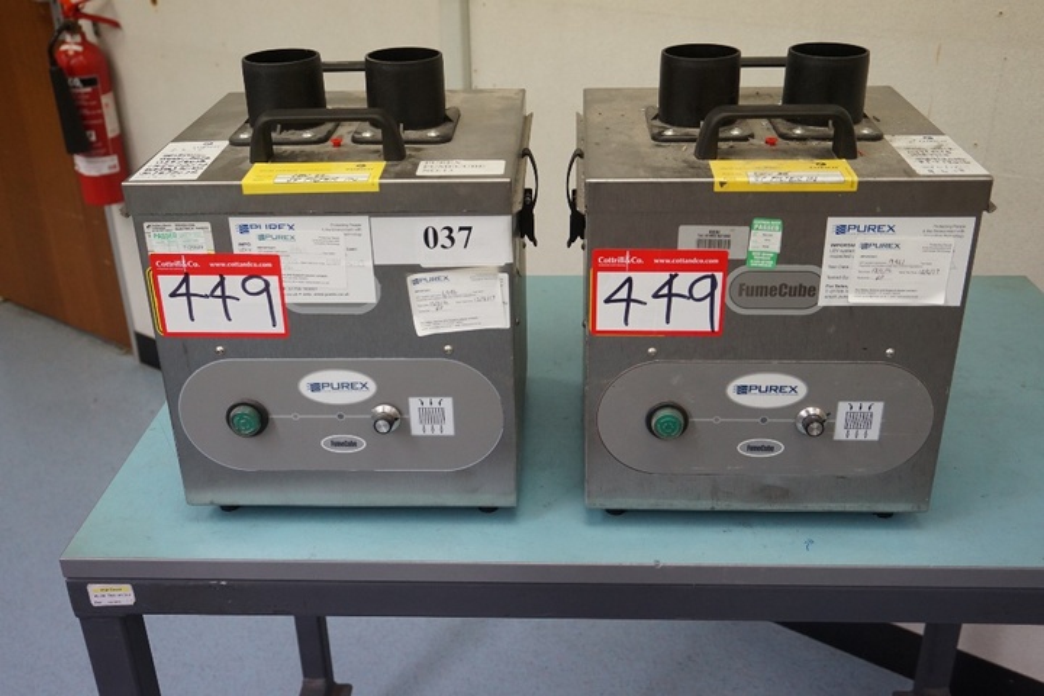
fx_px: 1044
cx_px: 522
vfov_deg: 36.9
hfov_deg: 53.1
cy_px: 348
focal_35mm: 36
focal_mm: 24
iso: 800
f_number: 4.5
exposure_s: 1/160
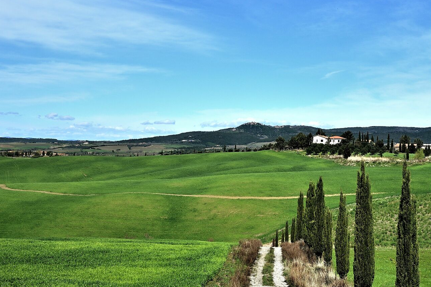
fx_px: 705
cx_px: 316
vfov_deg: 23.0
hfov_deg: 33.4
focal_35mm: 59
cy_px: 127
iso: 100
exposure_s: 1/320
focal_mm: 31.5
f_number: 11
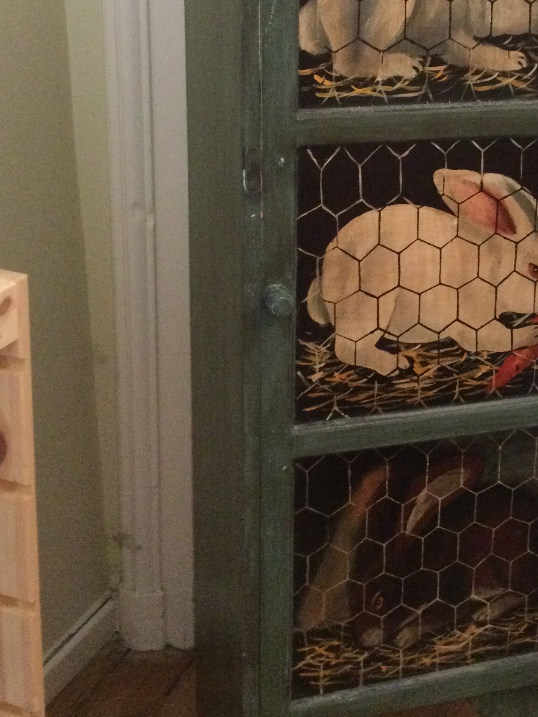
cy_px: 222
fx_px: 1243
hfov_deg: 24.3
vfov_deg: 31.8
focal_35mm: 60
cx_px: 377
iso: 320
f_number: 2.4
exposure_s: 1/17
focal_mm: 3.3
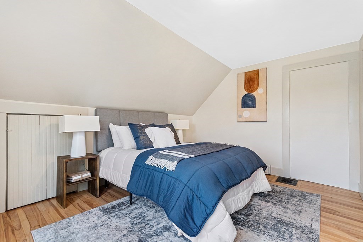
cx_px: 182
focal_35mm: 15
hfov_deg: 100.4
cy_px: 121
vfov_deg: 77.3
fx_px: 151
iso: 400
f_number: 4
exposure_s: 1/80
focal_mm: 10
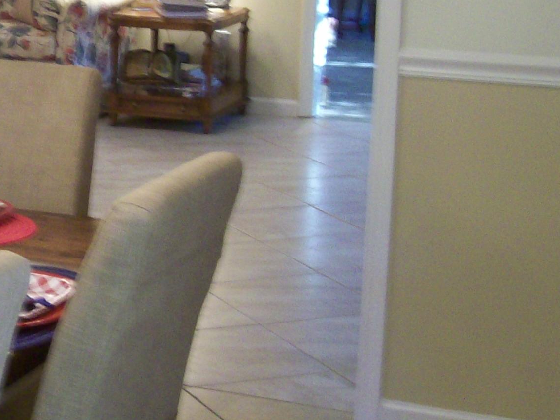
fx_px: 1537
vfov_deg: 15.5
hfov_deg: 19.6
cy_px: 104
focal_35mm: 95
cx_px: -85
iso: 160
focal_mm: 6
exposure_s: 1/9.55
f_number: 2.7
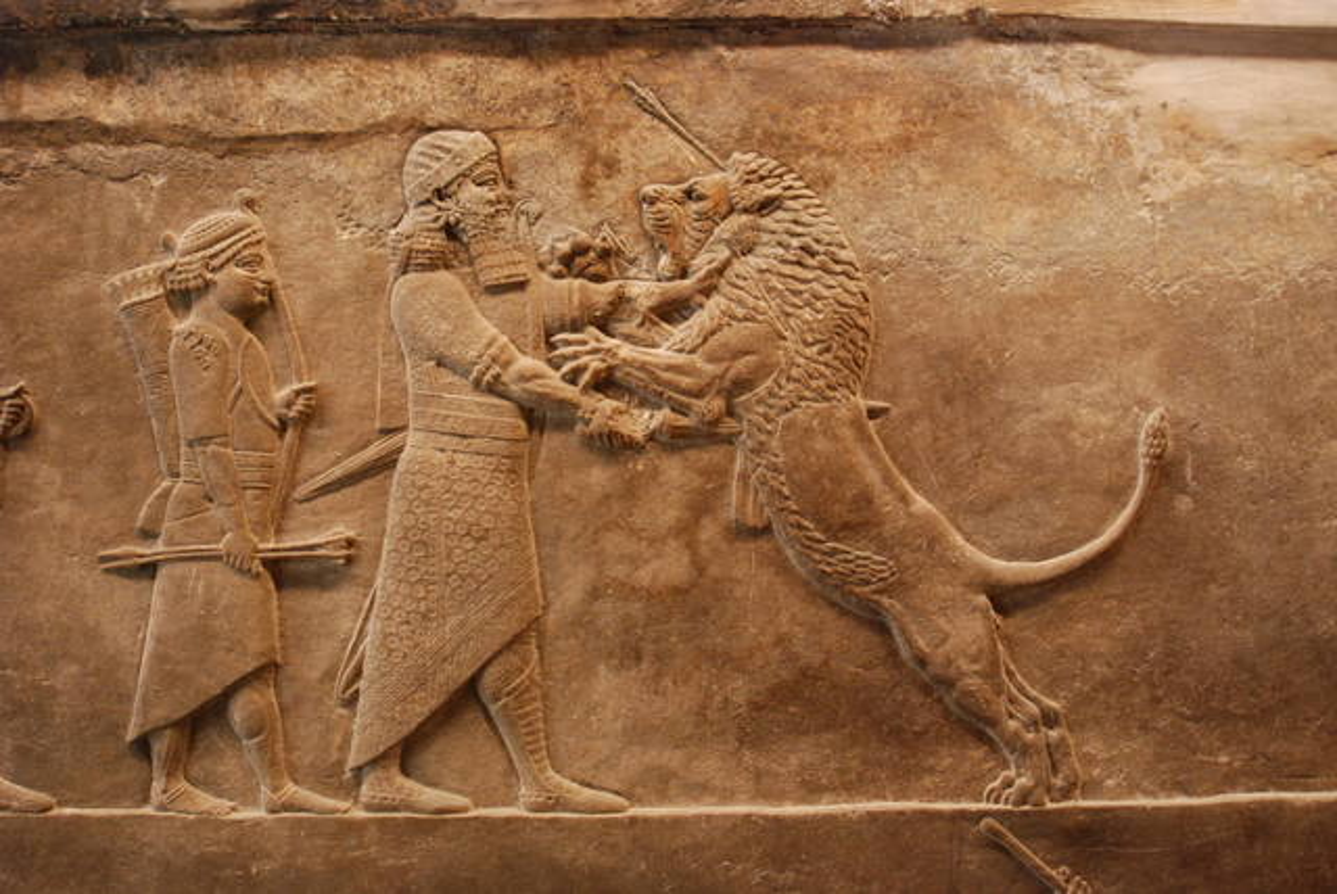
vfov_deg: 12.2
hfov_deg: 18.2
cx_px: 668
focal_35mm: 112
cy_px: 447
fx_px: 4182
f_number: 4.5
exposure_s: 1/40
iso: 1250
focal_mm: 75
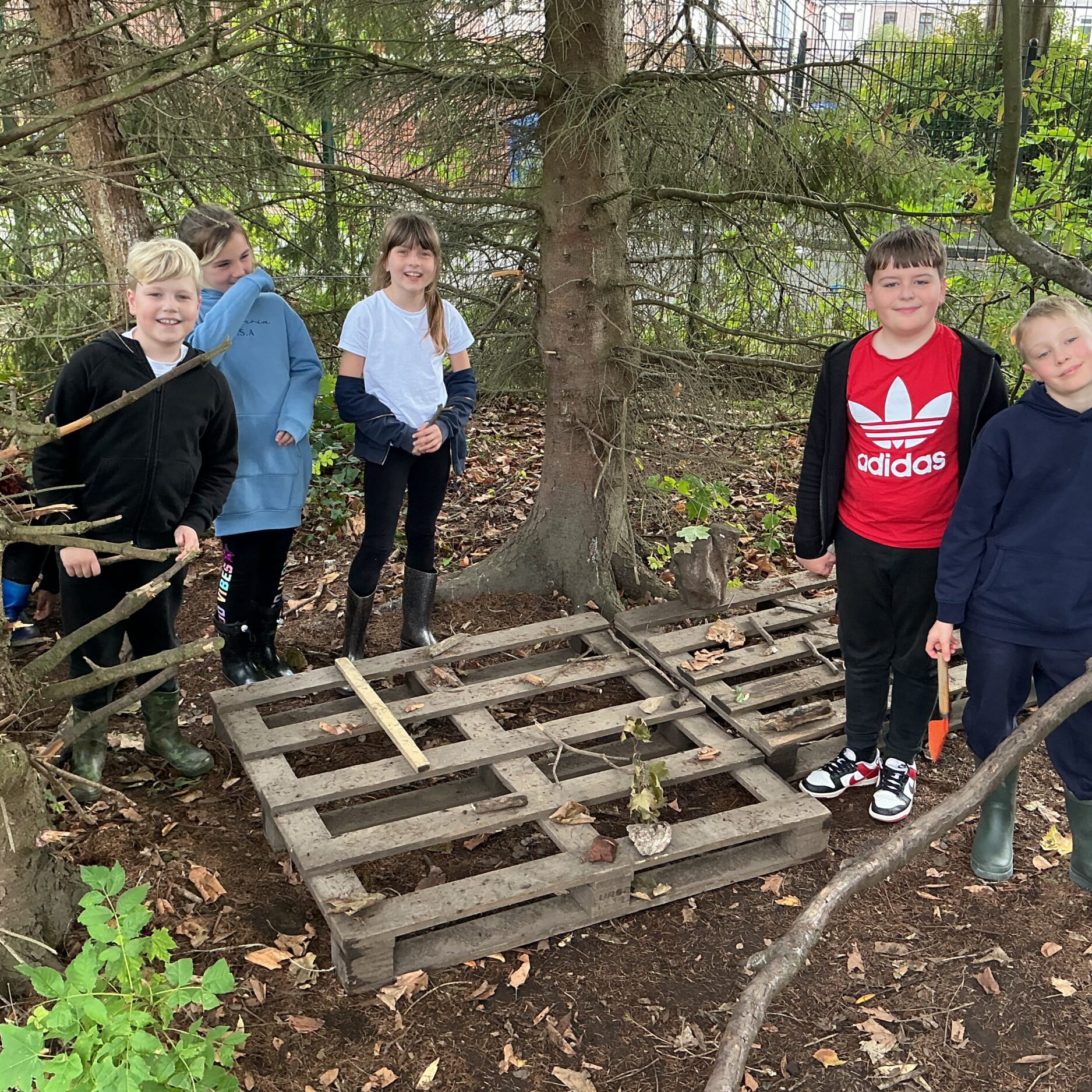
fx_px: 1249
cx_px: 606
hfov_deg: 47.1
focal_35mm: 35
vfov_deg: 47.2
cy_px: 542
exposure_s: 1/100
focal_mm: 3
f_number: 1.8
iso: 40
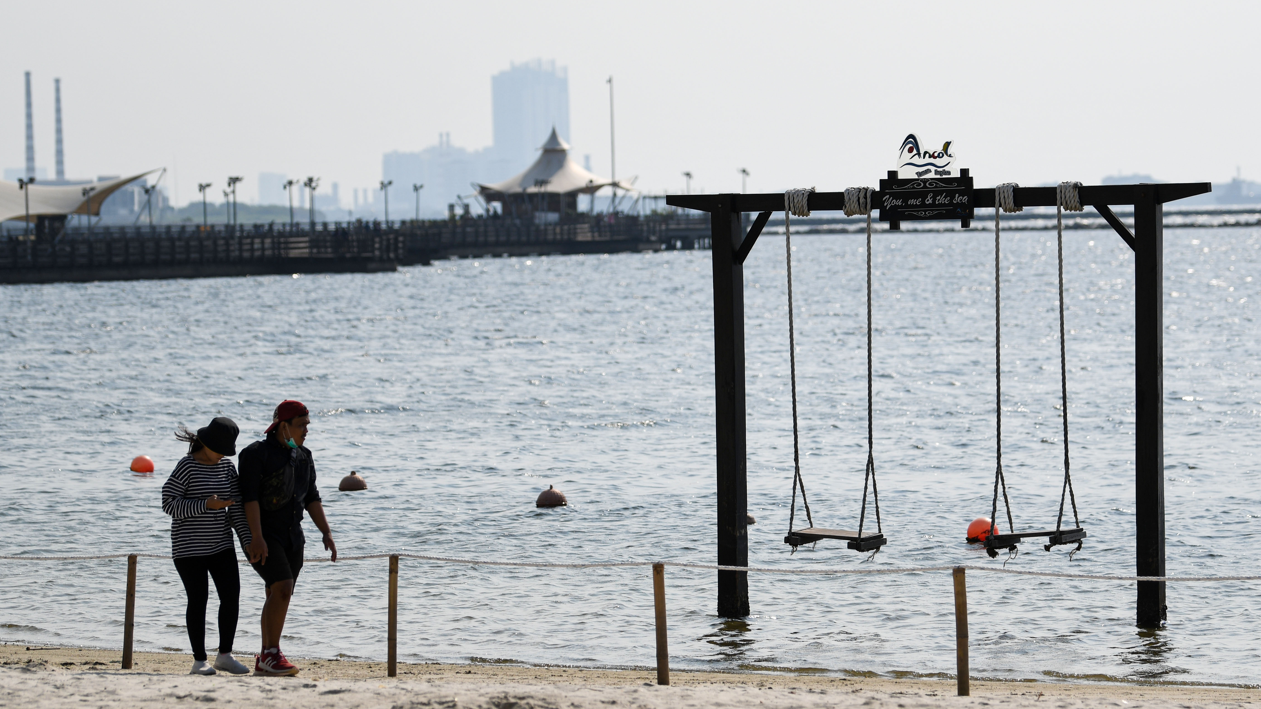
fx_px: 5383
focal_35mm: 161
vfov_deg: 7.5
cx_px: 631
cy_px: 350
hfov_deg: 13.4
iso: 100
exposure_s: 1/6400
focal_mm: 102
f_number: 2.8
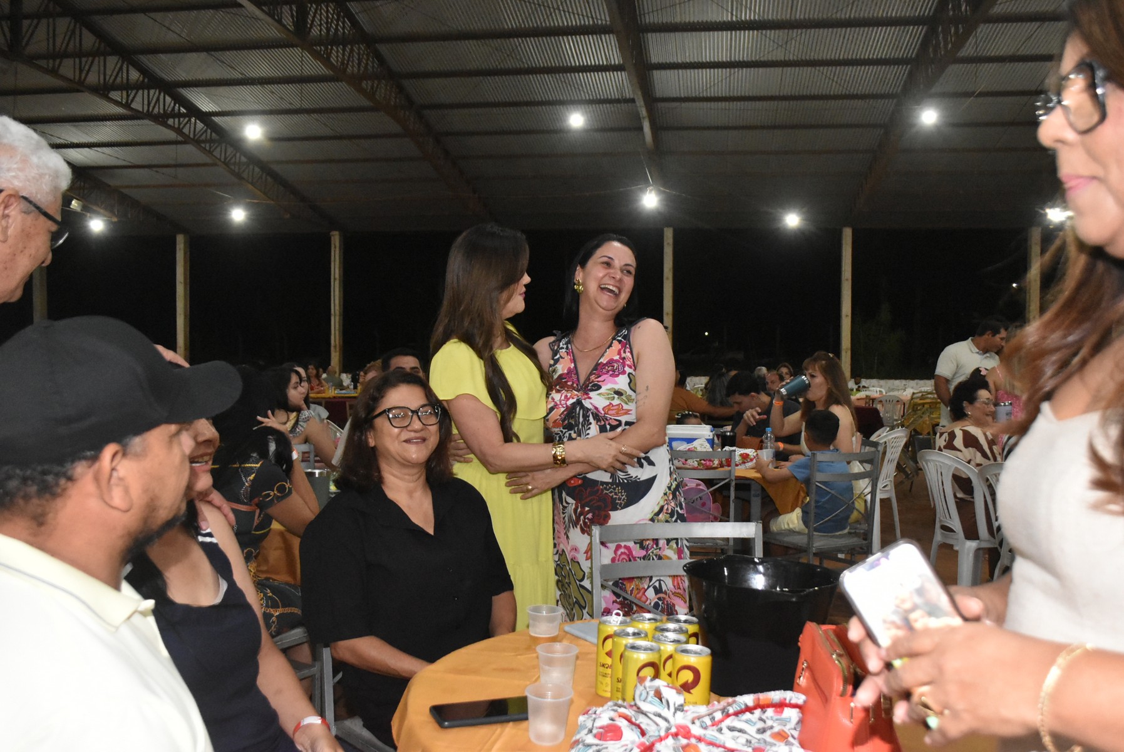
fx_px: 1031
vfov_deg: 40.0
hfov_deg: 57.2
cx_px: 562
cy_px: 376
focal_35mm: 33
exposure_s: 1/80
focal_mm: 22
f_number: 5
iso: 5000
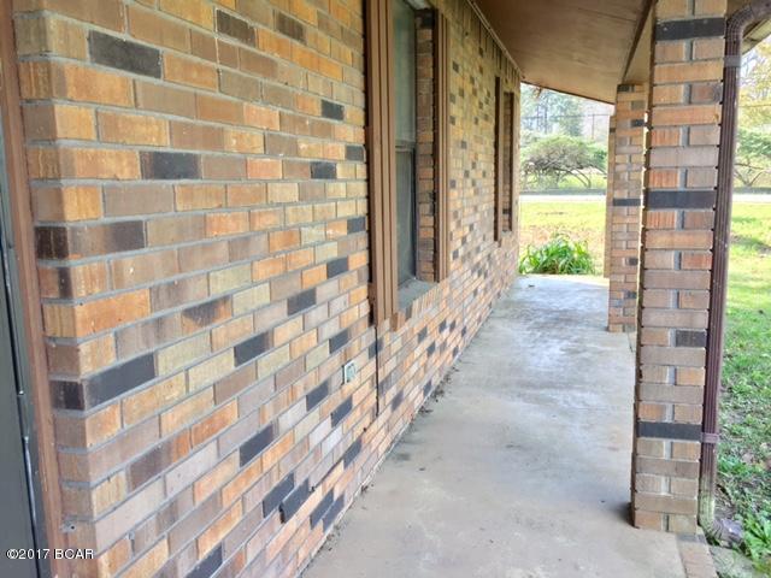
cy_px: 289
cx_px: 386
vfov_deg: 48.2
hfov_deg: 61.7
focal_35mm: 29
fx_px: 646
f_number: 2.2
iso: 32
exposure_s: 1/120
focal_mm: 4.15
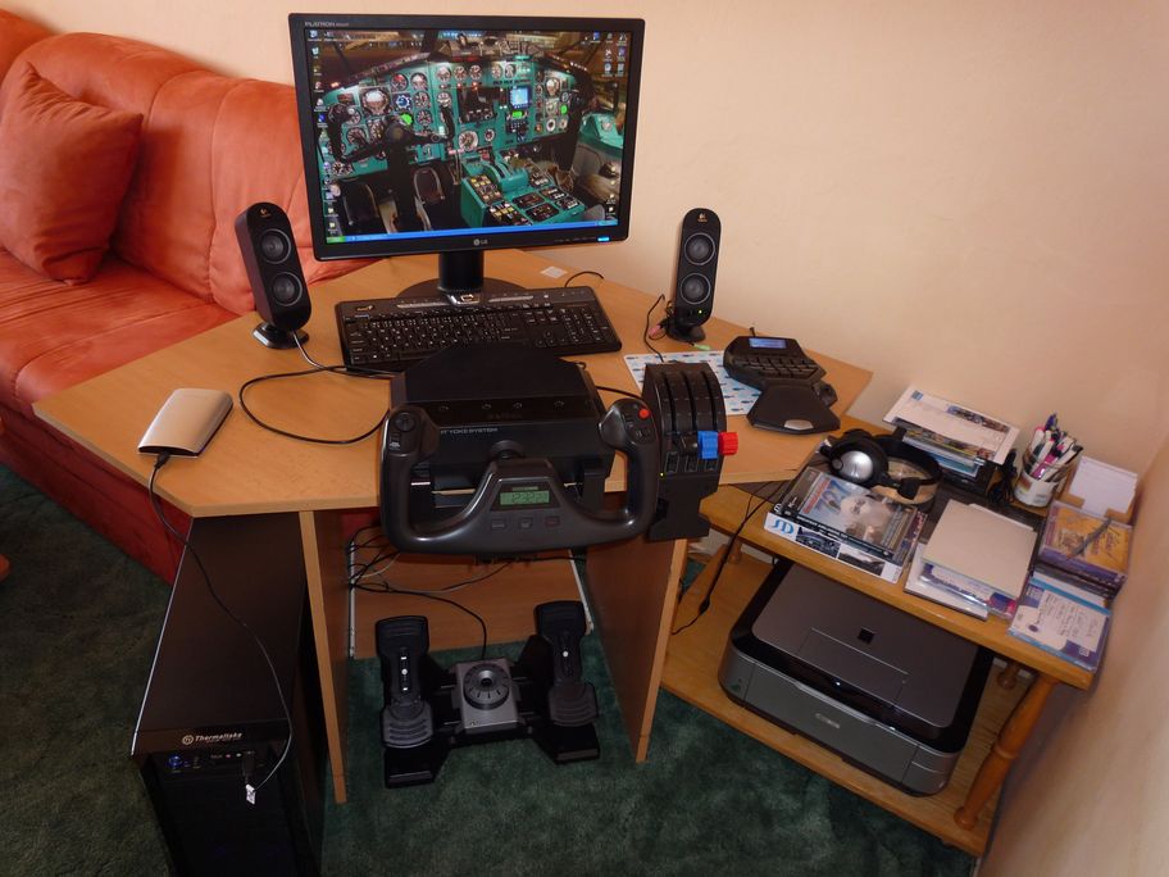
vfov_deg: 54.9
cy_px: 438
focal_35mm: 25
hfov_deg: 69.4
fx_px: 844
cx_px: 584
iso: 100
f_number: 2.8
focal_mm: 4.4
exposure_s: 1/30
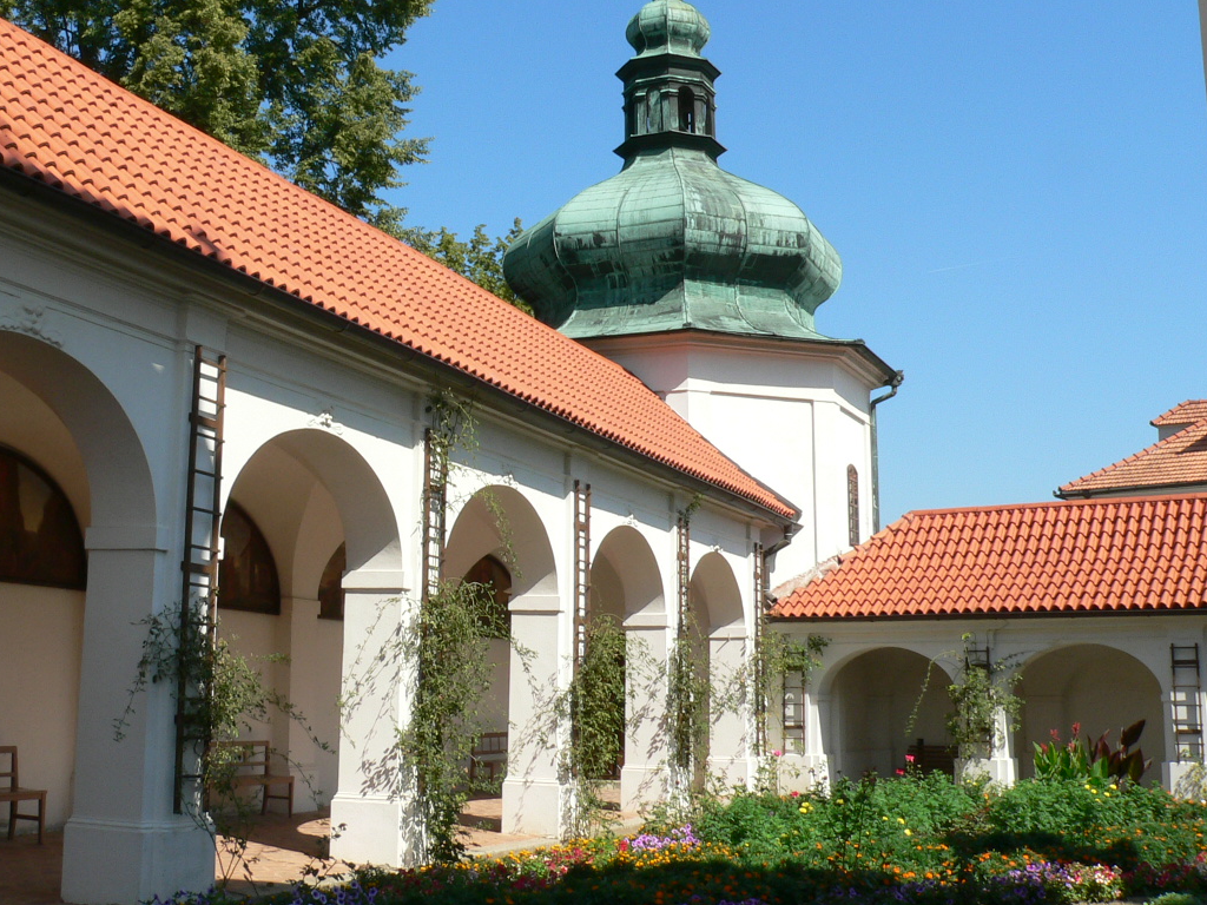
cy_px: 399
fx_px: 1569
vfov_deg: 32.2
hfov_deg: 41.8
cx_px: 459
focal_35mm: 45
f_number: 8
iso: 100
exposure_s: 1/200
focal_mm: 6
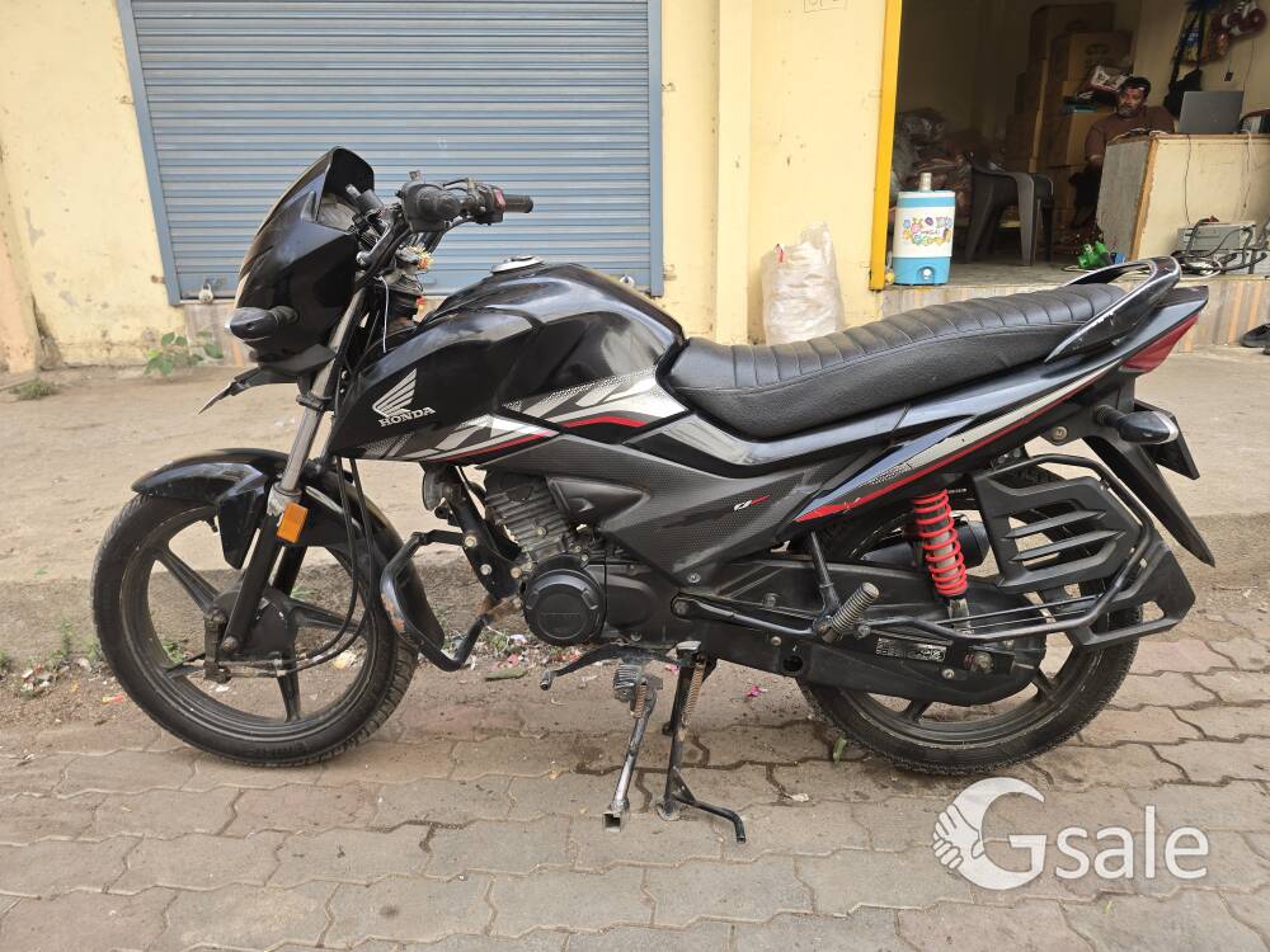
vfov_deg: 58.9
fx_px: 844
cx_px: 635
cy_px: 476
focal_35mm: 23
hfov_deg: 73.9
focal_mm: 6.3
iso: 32
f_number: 1.7
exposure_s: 1/180
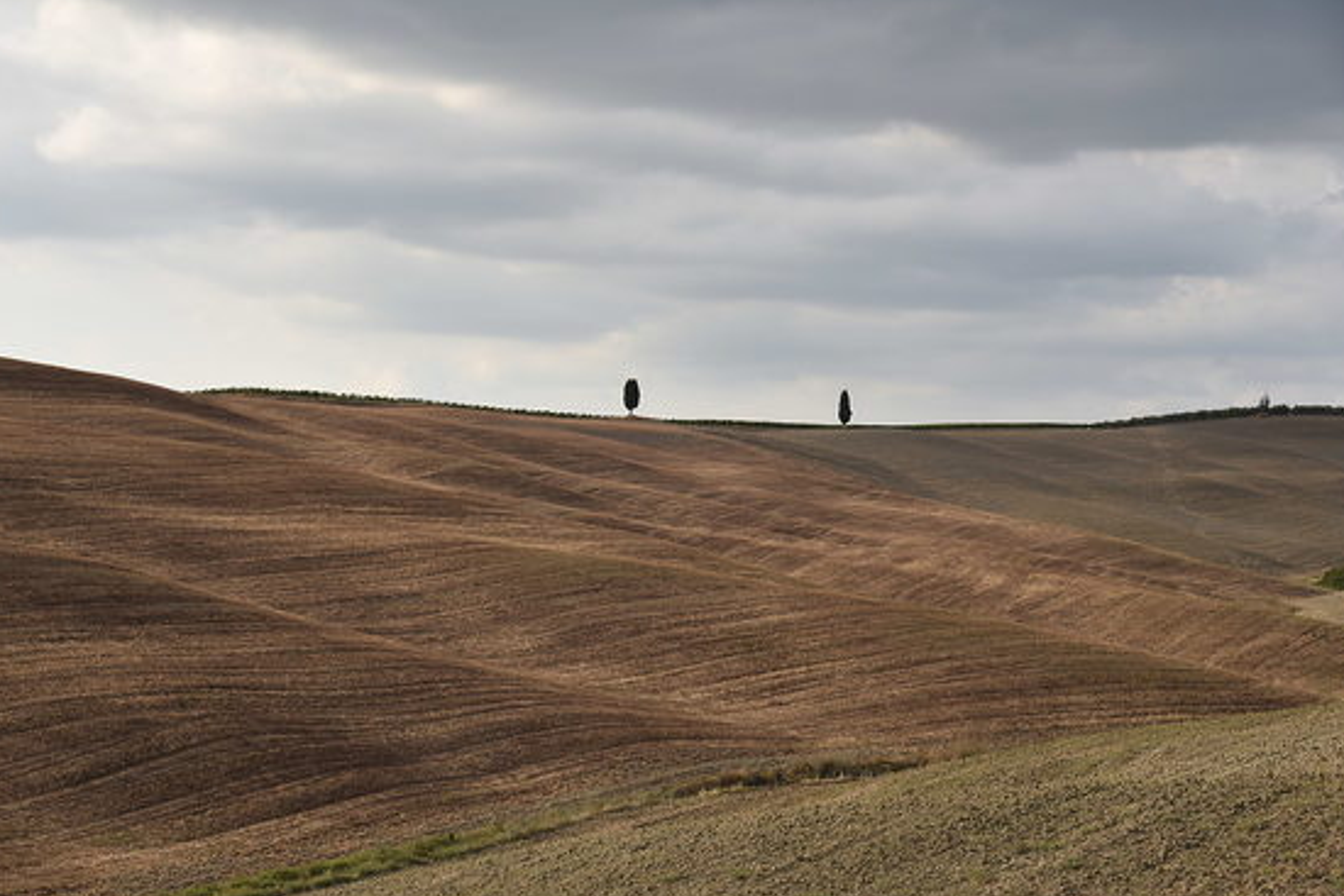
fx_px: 2689
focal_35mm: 72
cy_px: 479
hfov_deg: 28.1
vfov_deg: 18.9
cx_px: 628
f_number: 7.1
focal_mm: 66
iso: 100
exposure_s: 1/200
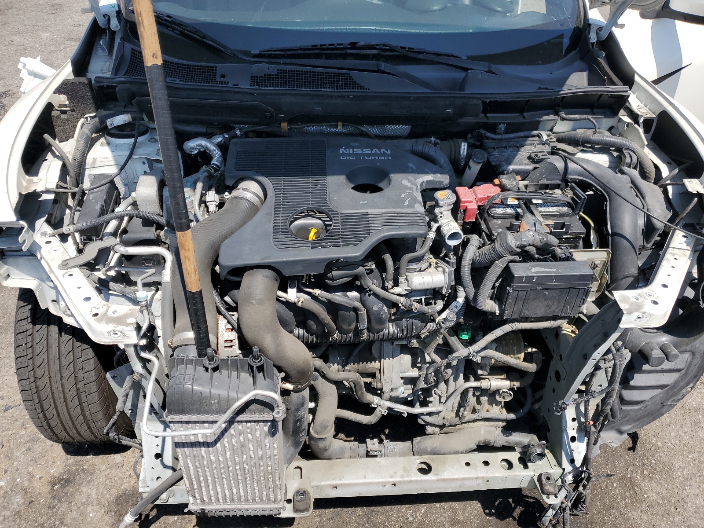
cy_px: 264
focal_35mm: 26
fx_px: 529
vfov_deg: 53.1
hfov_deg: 67.3
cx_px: 352
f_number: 1.5
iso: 50
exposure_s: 1/2500
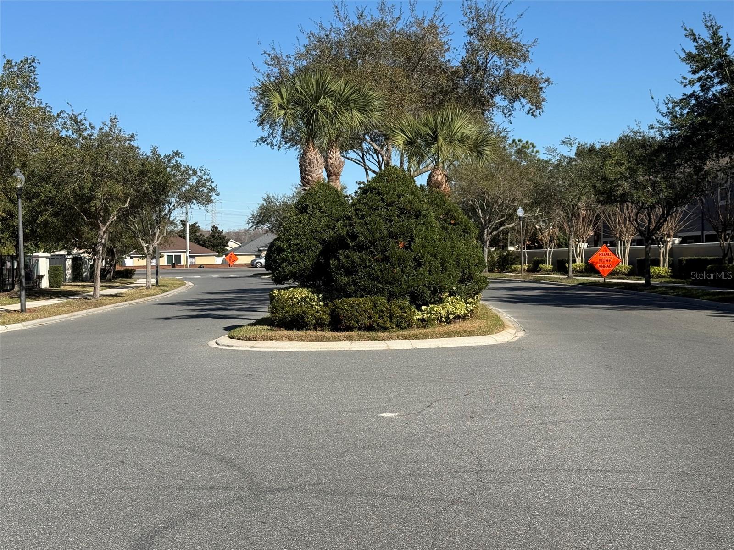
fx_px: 1018
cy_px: 275
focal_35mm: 48
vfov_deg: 30.3
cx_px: 367
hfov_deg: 39.7
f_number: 1.78
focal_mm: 6.76
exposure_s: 1/4587
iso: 64
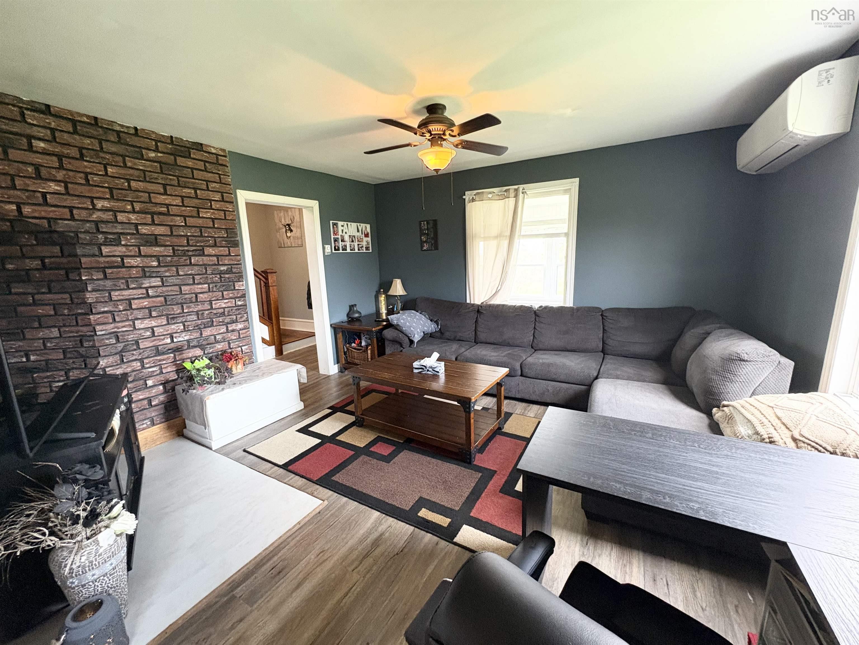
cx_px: 430
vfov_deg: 85.7
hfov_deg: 102.1
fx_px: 347
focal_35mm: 14
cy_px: 322
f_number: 2.2
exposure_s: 1/60
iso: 400
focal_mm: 2.22
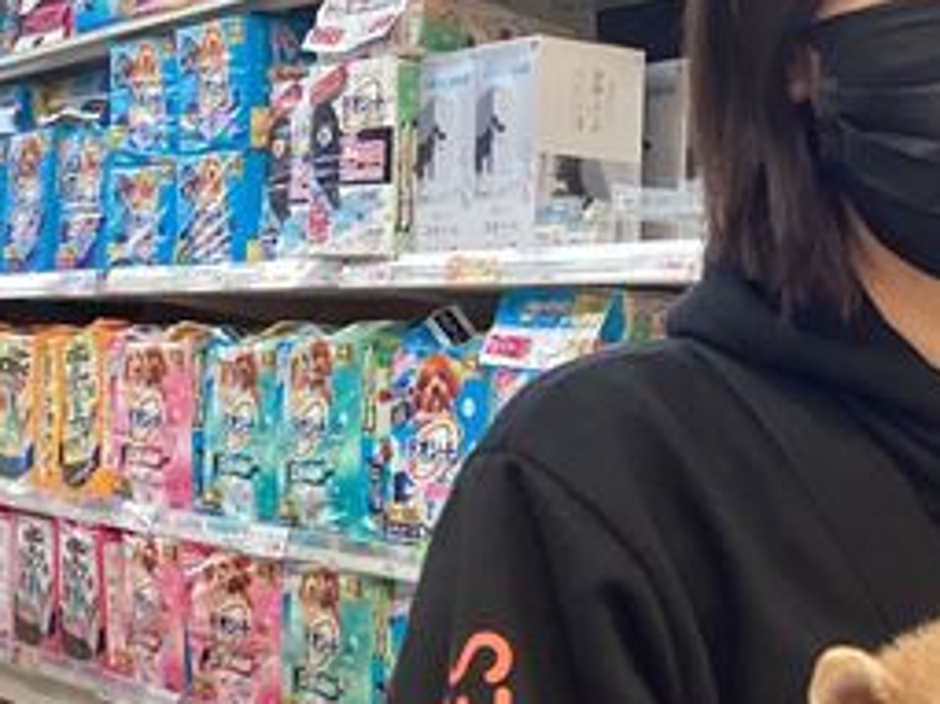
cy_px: 343
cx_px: 885
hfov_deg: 25.7
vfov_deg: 20.1
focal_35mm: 73
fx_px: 1981
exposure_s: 1/60
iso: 160
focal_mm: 3.3
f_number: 2.4
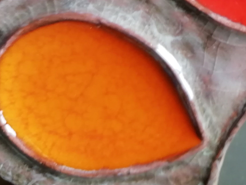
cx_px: 250
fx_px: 448
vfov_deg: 21.7
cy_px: -33
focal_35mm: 63
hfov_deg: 28.7
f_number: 2.2
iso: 100
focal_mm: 3.21
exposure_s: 1/33.3
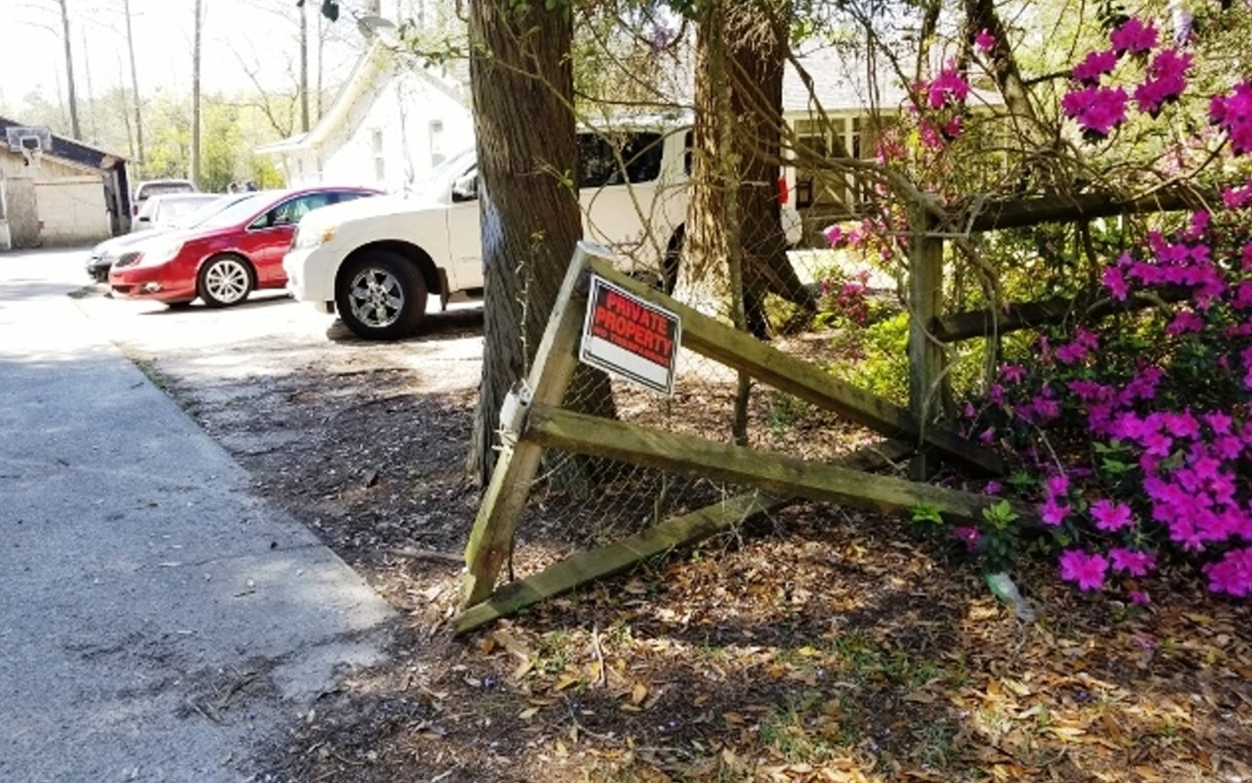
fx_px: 955
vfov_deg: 44.4
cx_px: 617
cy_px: 339
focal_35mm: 28
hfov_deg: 66.5
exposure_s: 1/305
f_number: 1.7
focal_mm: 4.25
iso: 50
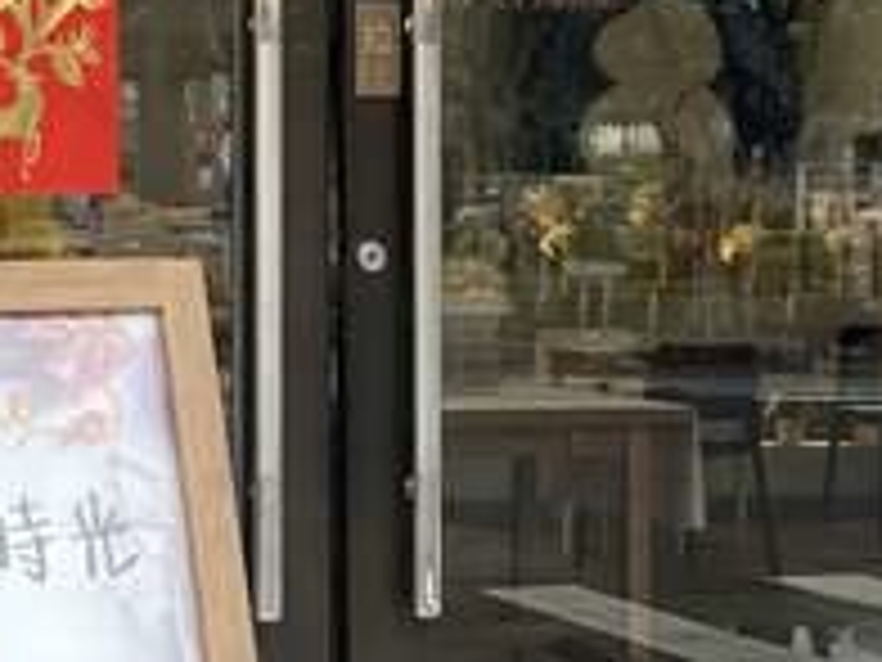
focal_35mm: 106
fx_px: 2701
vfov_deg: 14.0
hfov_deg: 18.5
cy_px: 284
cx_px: 248
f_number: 1.8
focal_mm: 4.25
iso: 32
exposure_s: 1/141
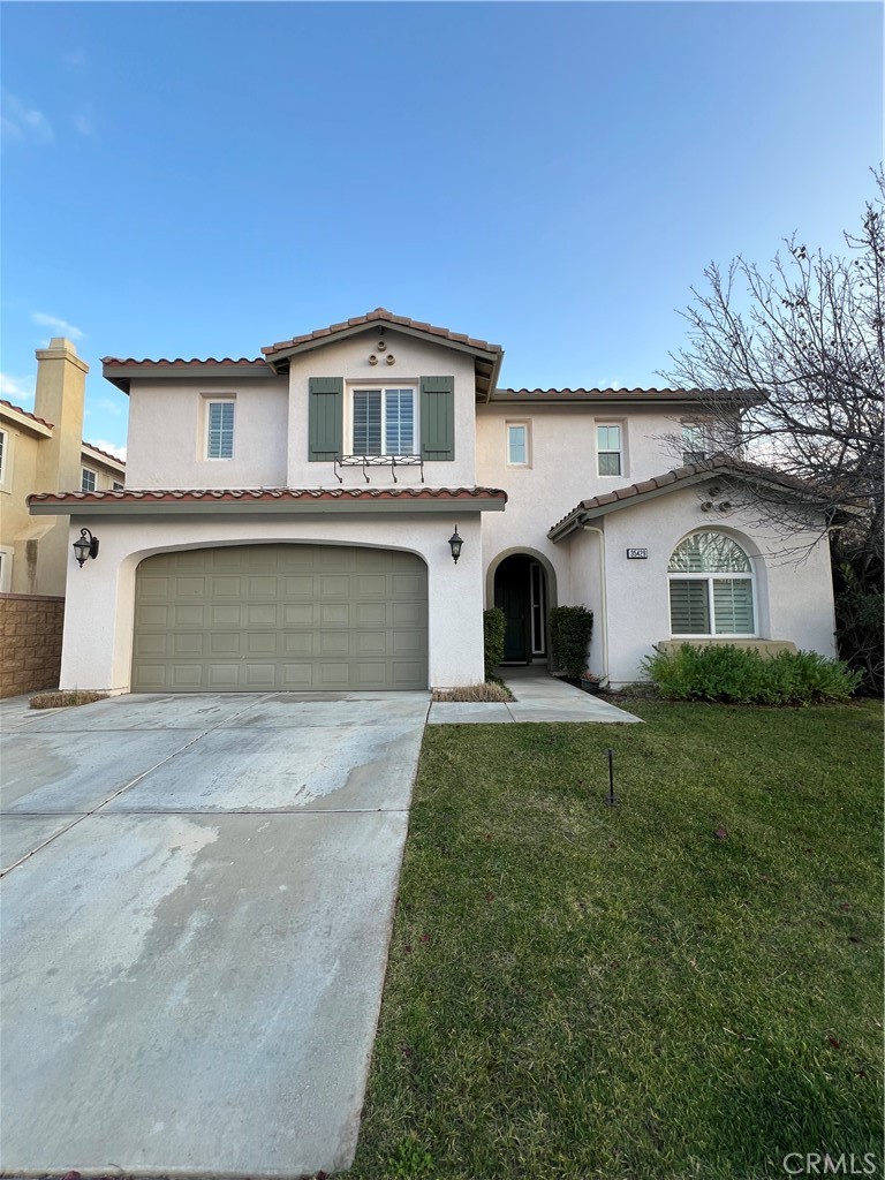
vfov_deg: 106.2
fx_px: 443
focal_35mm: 13
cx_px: 442
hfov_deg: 89.9
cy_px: 590
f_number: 1.8
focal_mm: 1.57
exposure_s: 1/167
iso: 32
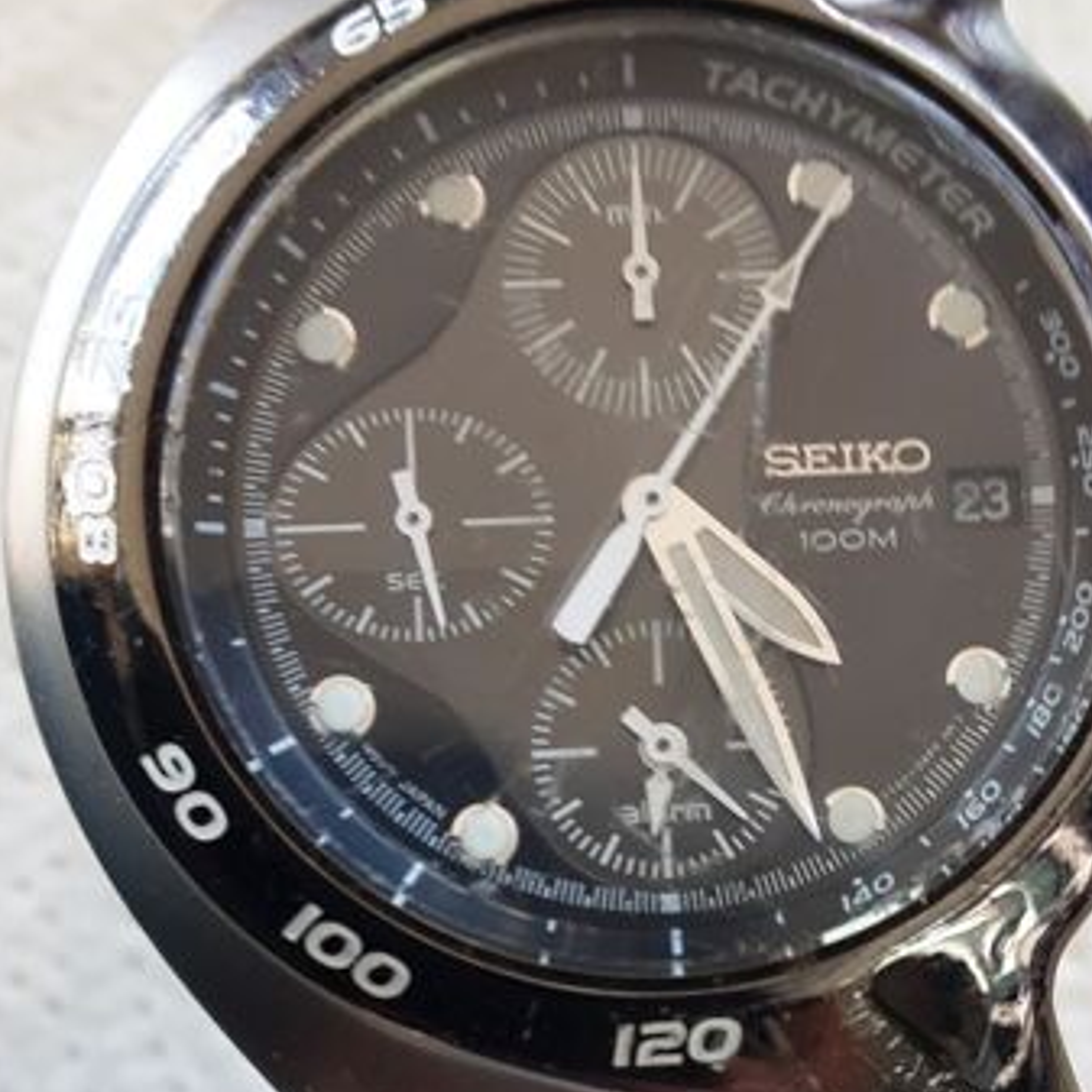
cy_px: 745
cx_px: 687
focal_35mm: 47
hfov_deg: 35.8
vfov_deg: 35.6
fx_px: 1677
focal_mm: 2.9
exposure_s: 1/50
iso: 50
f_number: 1.9
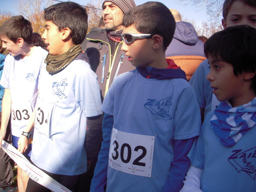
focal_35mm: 38
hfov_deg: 49.0
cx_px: 128
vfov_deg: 37.7
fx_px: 281
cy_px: 96
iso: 100
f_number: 3.3
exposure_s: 1/400
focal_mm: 6.3
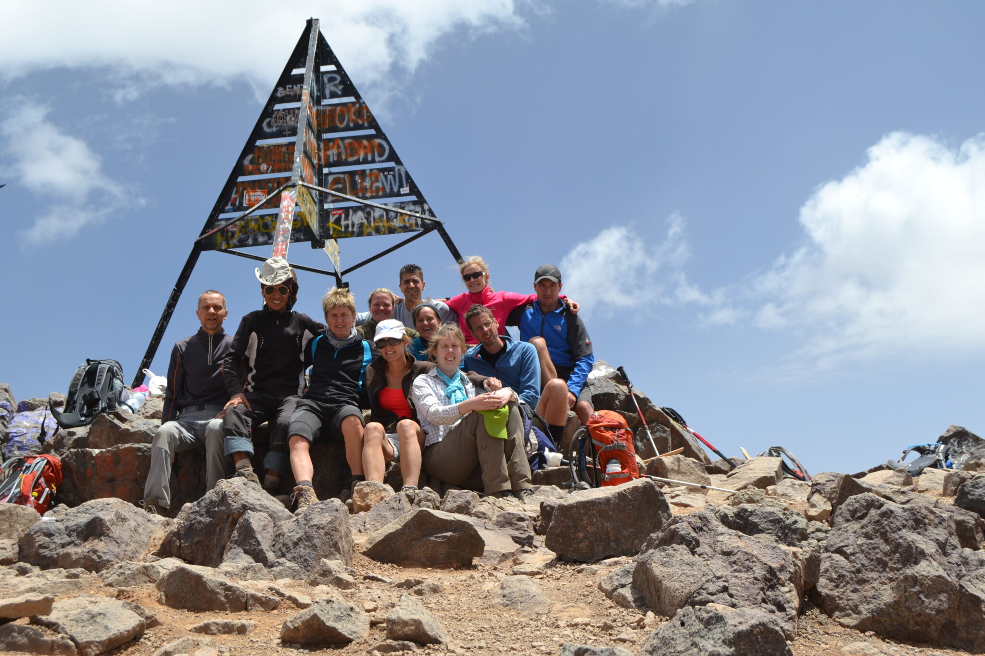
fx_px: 1313
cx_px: 492
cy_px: 328
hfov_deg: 41.1
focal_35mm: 48
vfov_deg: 28.1
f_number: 8
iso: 100
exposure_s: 1/250
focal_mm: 32
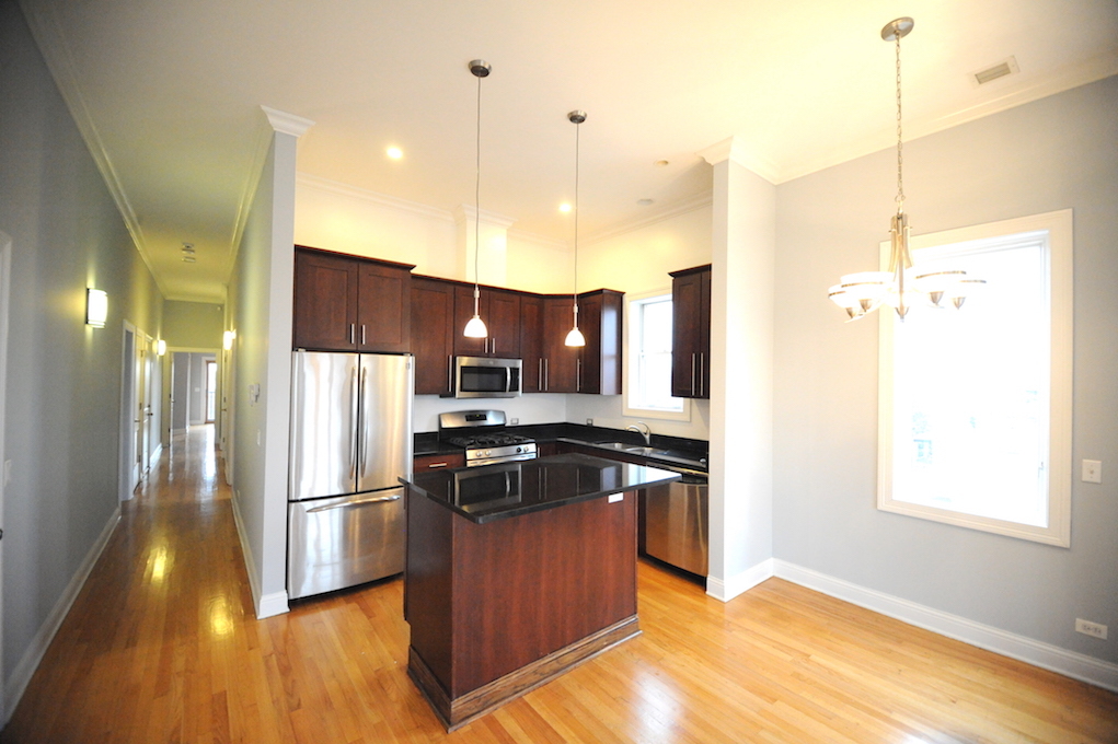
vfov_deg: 81.2
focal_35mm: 14
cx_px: 559
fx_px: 435
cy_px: 372
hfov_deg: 104.3
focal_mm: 14
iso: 6400
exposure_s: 1/250
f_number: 4
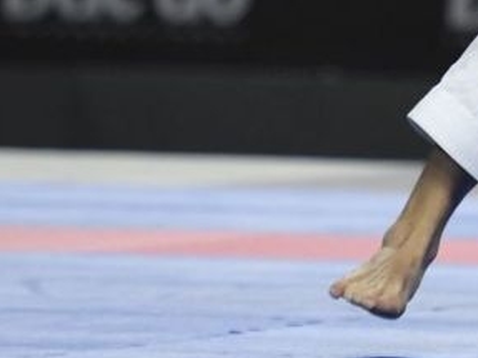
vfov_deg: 1.4
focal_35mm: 1024
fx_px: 14134
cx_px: 856
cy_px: -401
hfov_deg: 1.9
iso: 800
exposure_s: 1/800
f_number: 2.8
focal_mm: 170
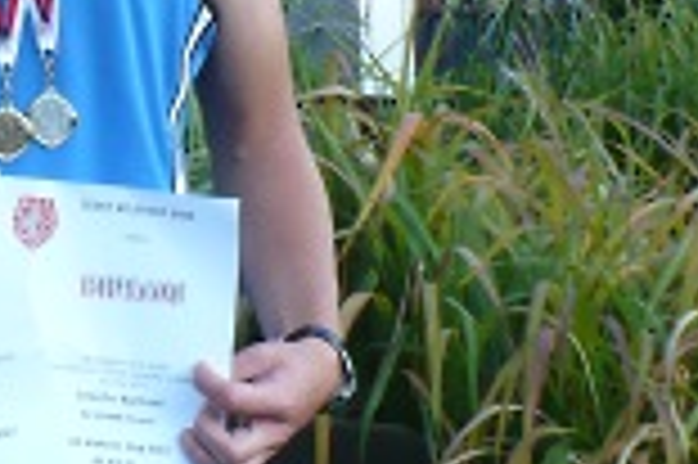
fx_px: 1976
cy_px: 5
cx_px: 54
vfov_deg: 13.2
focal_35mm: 102
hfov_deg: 19.6
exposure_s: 1/125
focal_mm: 6.1
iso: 200
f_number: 2.8
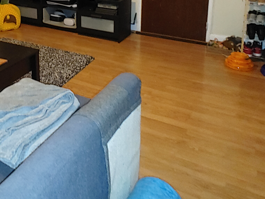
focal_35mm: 41
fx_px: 314
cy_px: -2
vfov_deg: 32.2
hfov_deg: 43.3
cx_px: 48
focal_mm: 1.78
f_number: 1.9
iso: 300
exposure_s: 1/10
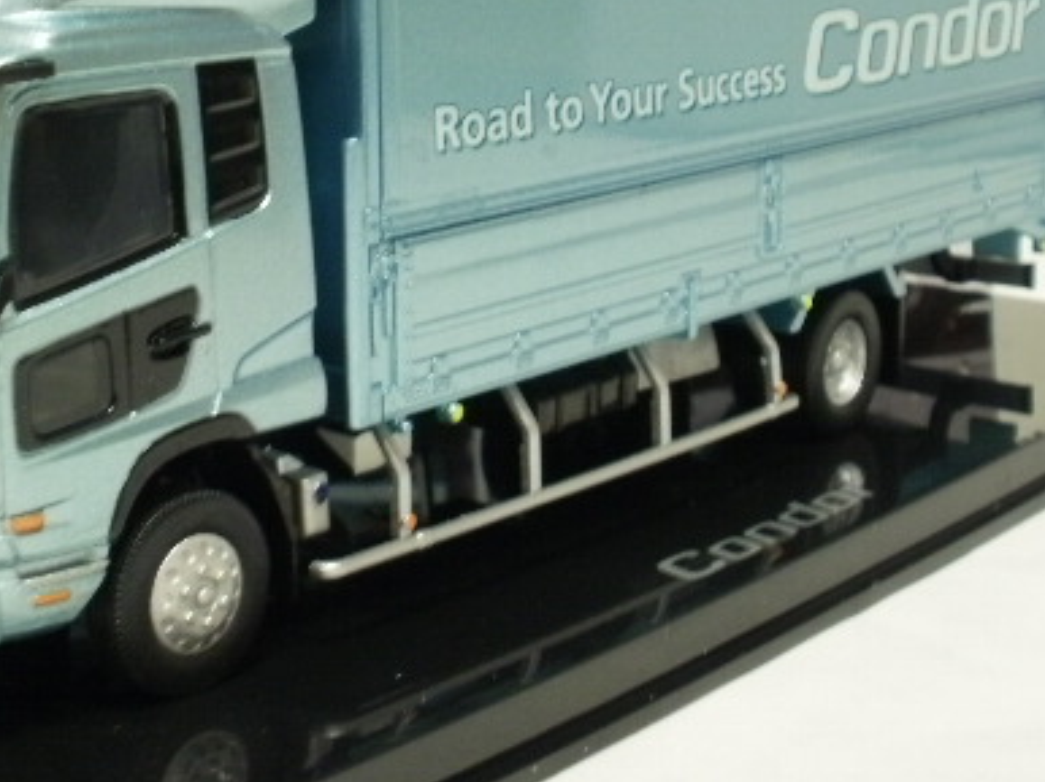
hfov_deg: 26.5
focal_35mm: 73
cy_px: 206
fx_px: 2202
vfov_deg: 20.0
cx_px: 330
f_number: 4
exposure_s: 1/5
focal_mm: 7.7
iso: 125
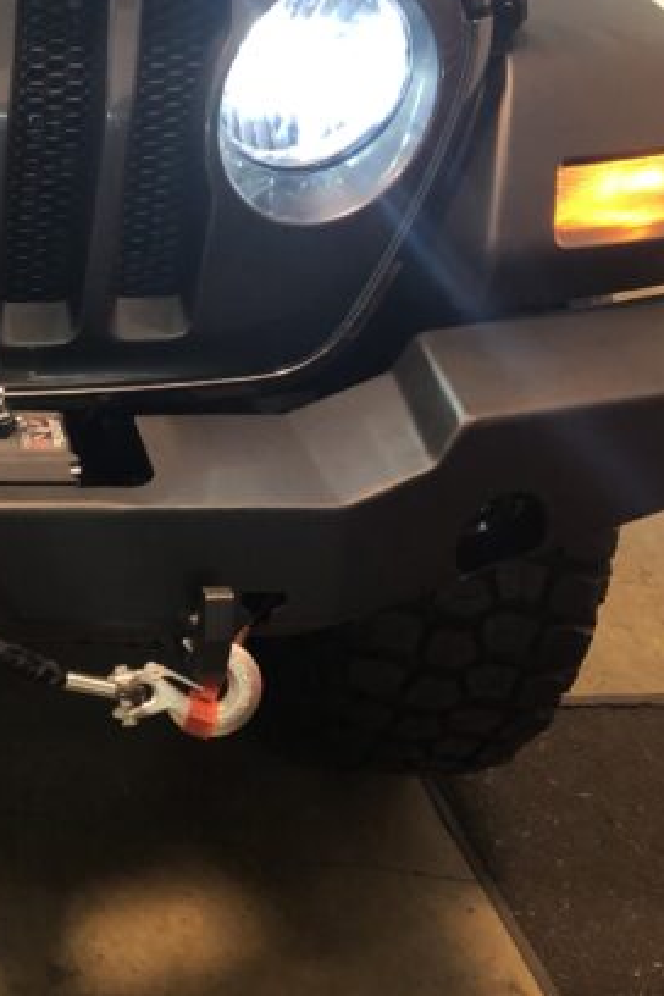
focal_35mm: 50
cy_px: 563
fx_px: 1383
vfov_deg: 39.5
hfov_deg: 24.2
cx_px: -154
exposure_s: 1/15
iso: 64
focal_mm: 3.99
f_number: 1.8
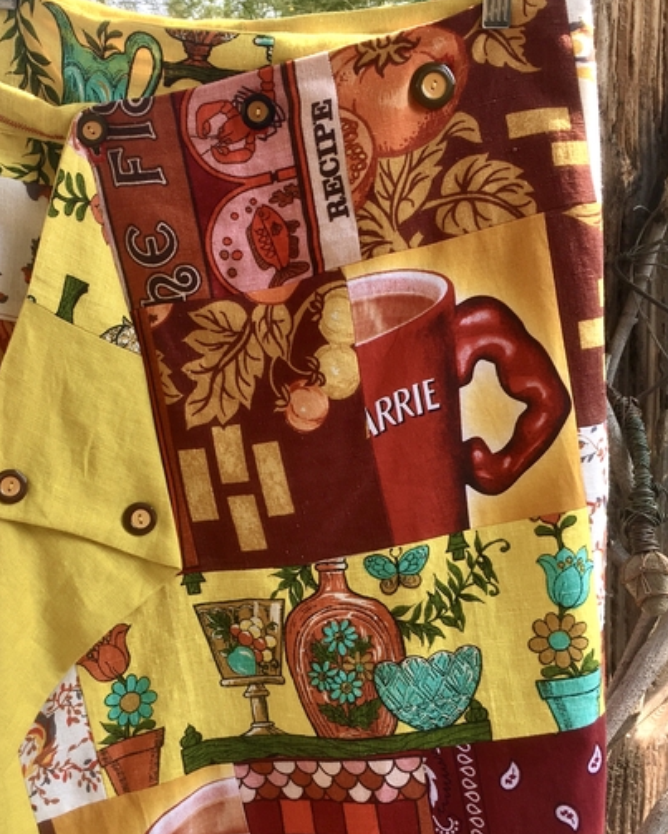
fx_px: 1111
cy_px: 466
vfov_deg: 41.1
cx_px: 255
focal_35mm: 45
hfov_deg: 33.3
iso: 25
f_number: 2.2
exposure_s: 1/308
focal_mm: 4.15
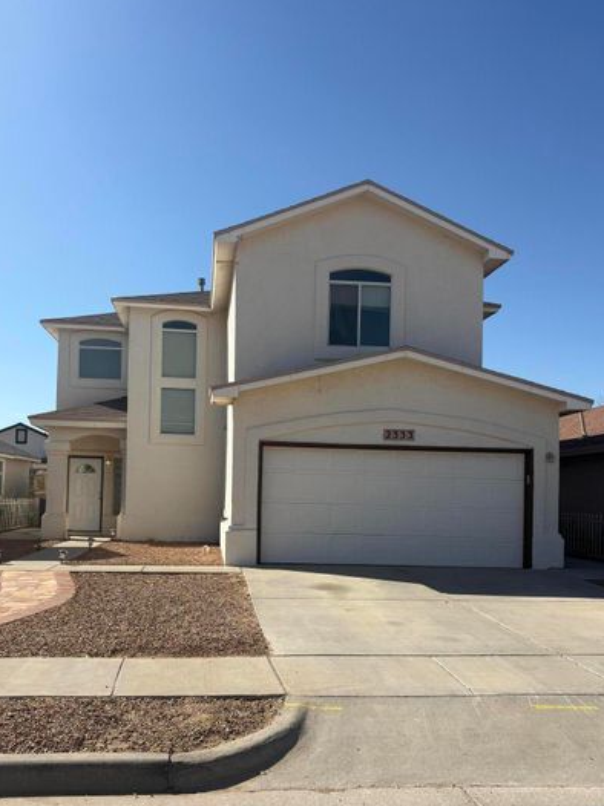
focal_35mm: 33
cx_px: 281
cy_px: 471
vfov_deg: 55.1
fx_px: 768
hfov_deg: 42.9
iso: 50
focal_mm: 5.96
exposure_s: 1/4950
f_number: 1.6
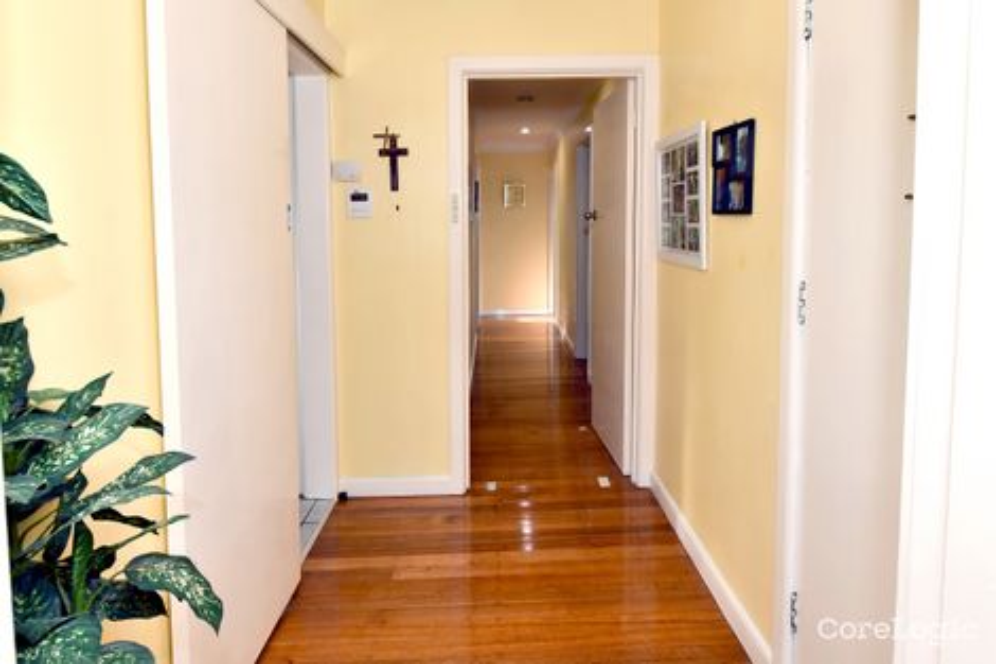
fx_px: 608
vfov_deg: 57.2
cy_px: 332
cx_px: 498
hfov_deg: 78.6
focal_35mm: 22
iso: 400
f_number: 8
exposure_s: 1/60
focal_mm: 11
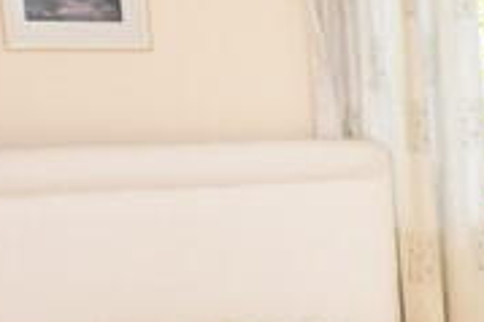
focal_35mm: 86
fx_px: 1155
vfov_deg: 15.7
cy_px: 264
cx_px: 825
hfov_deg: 19.1
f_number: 4.5
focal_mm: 10
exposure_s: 1/160
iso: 800
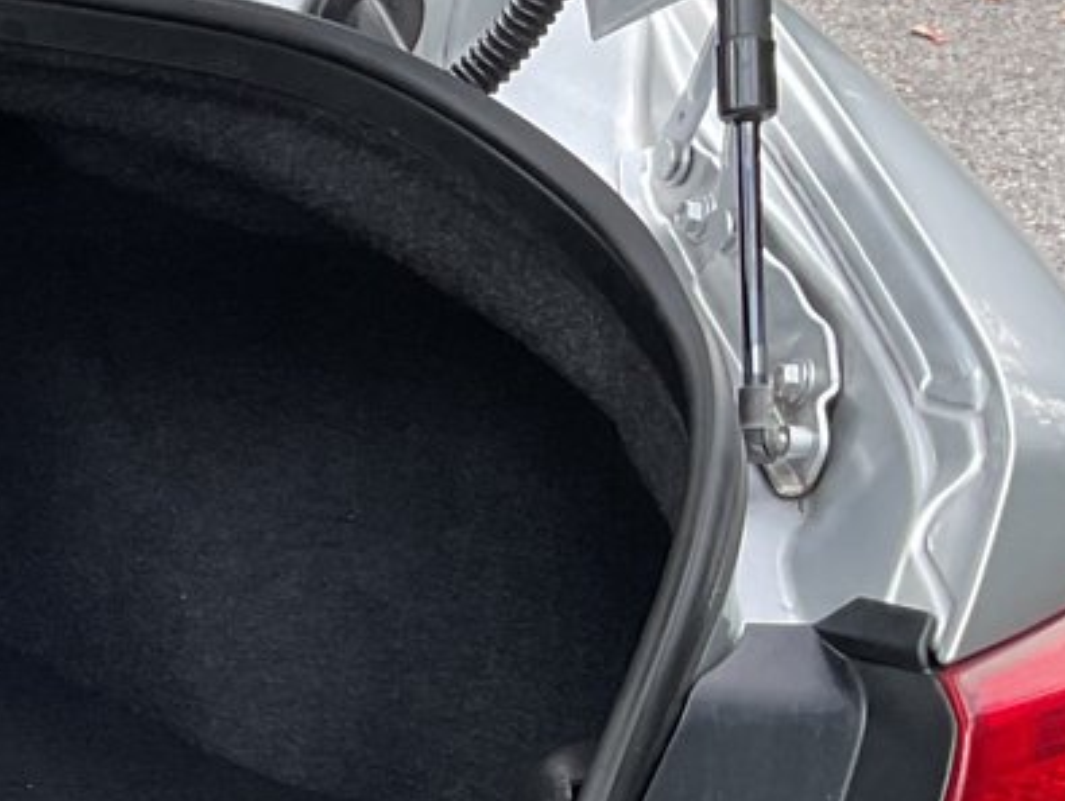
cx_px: -915
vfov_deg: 13.2
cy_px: 746
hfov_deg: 15.1
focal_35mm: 111
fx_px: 3418
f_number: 1.8
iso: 16
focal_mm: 3
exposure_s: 1/310
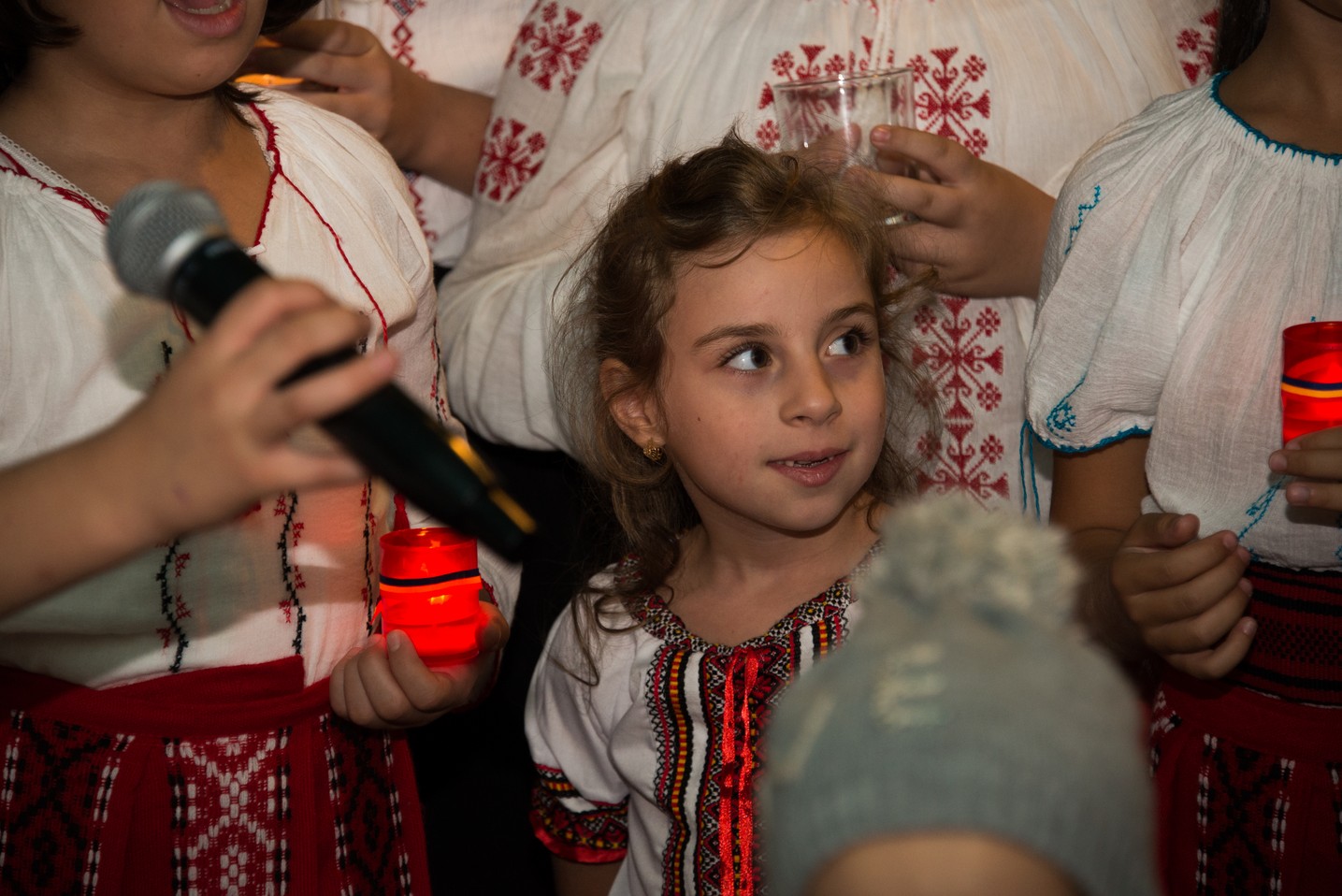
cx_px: 671
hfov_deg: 10.3
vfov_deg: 6.9
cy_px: 448
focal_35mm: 200
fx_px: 7458
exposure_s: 1/80
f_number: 5.6
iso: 1600
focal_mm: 200
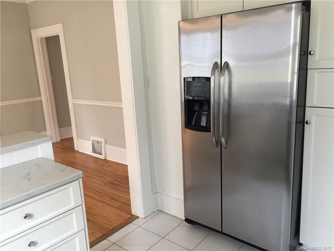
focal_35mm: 29
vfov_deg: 48.2
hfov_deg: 61.7
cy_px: 126
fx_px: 280
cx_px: 167
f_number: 2.2
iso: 100
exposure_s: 1/30
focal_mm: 4.15
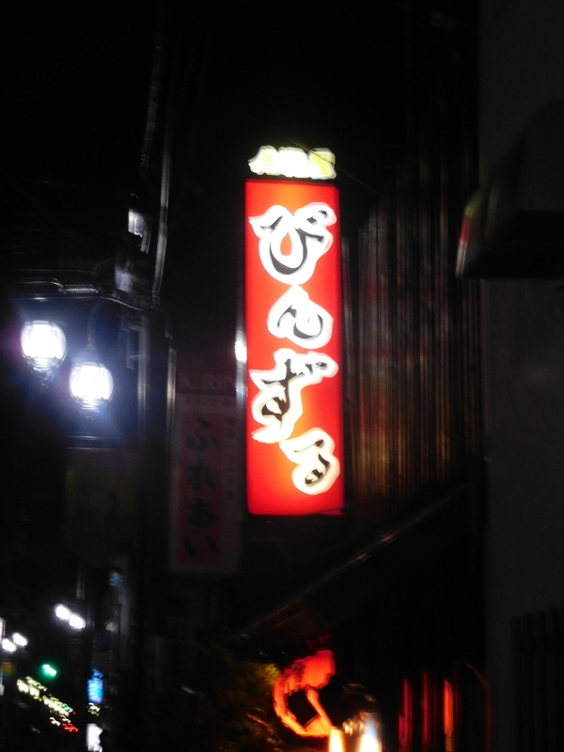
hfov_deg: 21.0
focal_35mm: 70
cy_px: 376
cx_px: 282
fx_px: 1521
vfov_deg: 27.8
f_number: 4.5
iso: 400
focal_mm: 12.5
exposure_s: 1/10
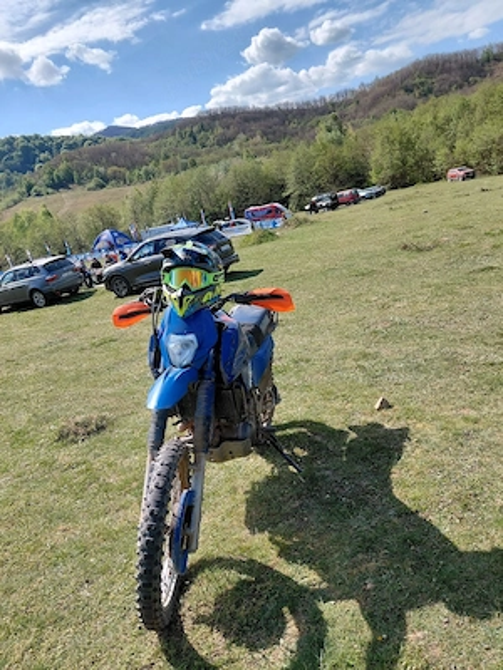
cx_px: 252
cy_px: 335
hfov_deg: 54.9
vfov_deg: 69.4
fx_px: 484
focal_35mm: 25
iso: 50
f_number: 1.8
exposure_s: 1/2500
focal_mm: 4.69
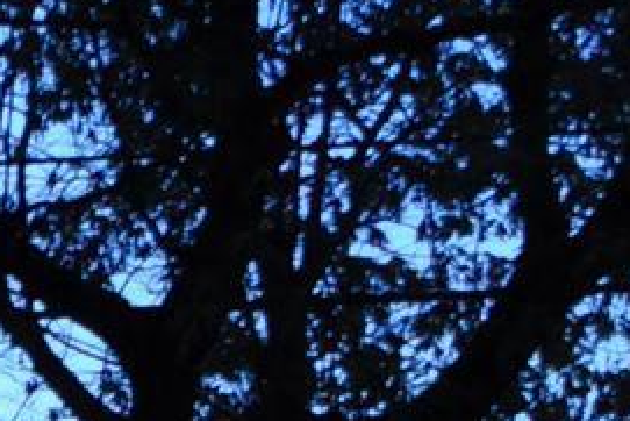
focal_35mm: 317
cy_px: 1158
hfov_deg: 6.1
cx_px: -1146
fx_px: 5550
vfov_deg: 4.2
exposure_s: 1/6
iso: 800
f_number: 5.6
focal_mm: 28
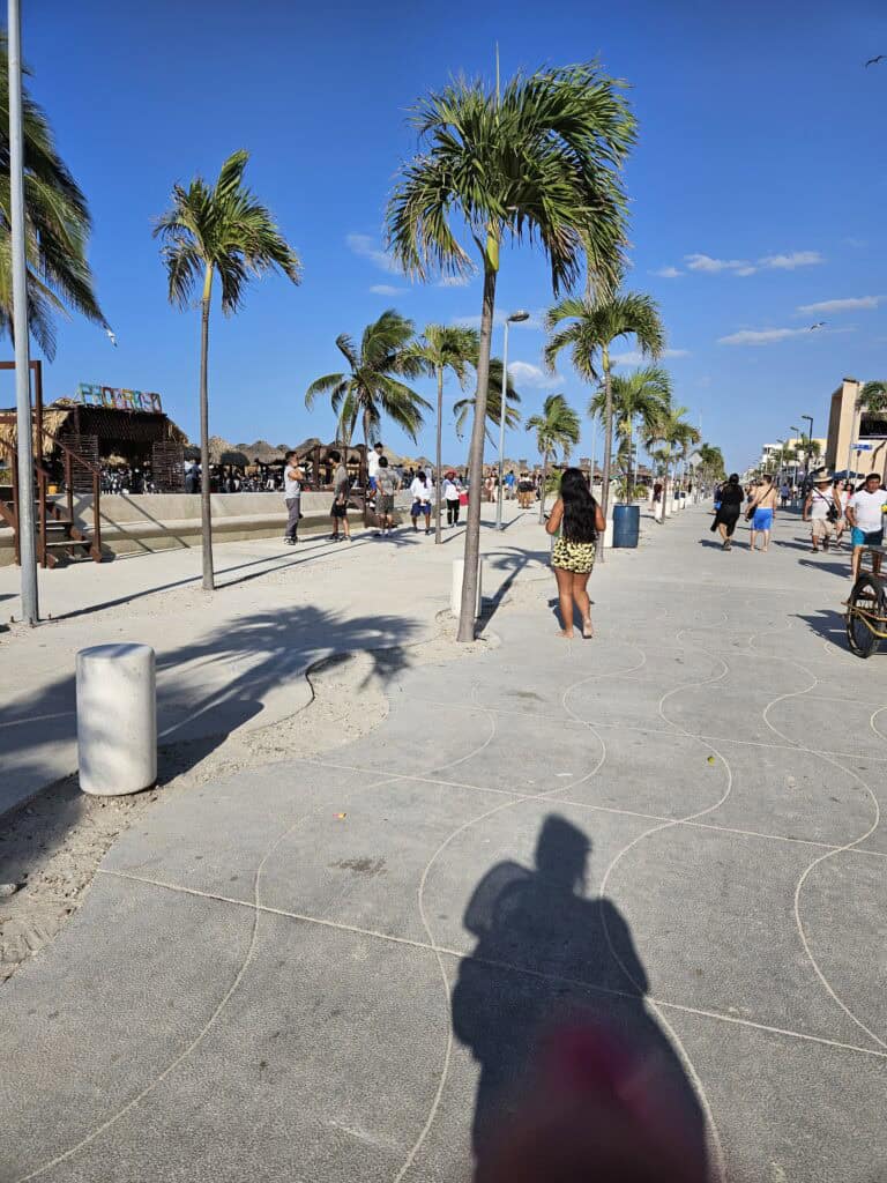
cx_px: 444
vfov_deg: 73.9
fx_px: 786
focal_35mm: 23
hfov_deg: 58.9
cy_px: 592
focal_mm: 5.4
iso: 25
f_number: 1.8
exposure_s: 1/3502
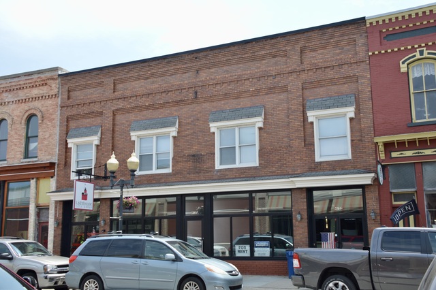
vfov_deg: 35.5
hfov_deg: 51.3
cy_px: 145
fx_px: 454
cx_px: 218
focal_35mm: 38
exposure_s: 1/200
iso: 100
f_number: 7.1
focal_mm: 25
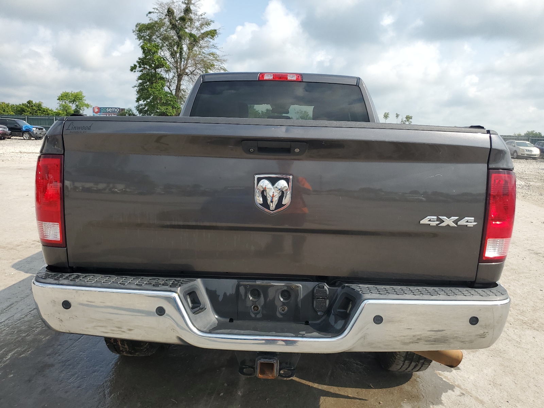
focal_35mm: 26
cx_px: 272
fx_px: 409
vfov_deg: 53.1
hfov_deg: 67.3
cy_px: 204
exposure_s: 1/2500
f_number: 1.5
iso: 50
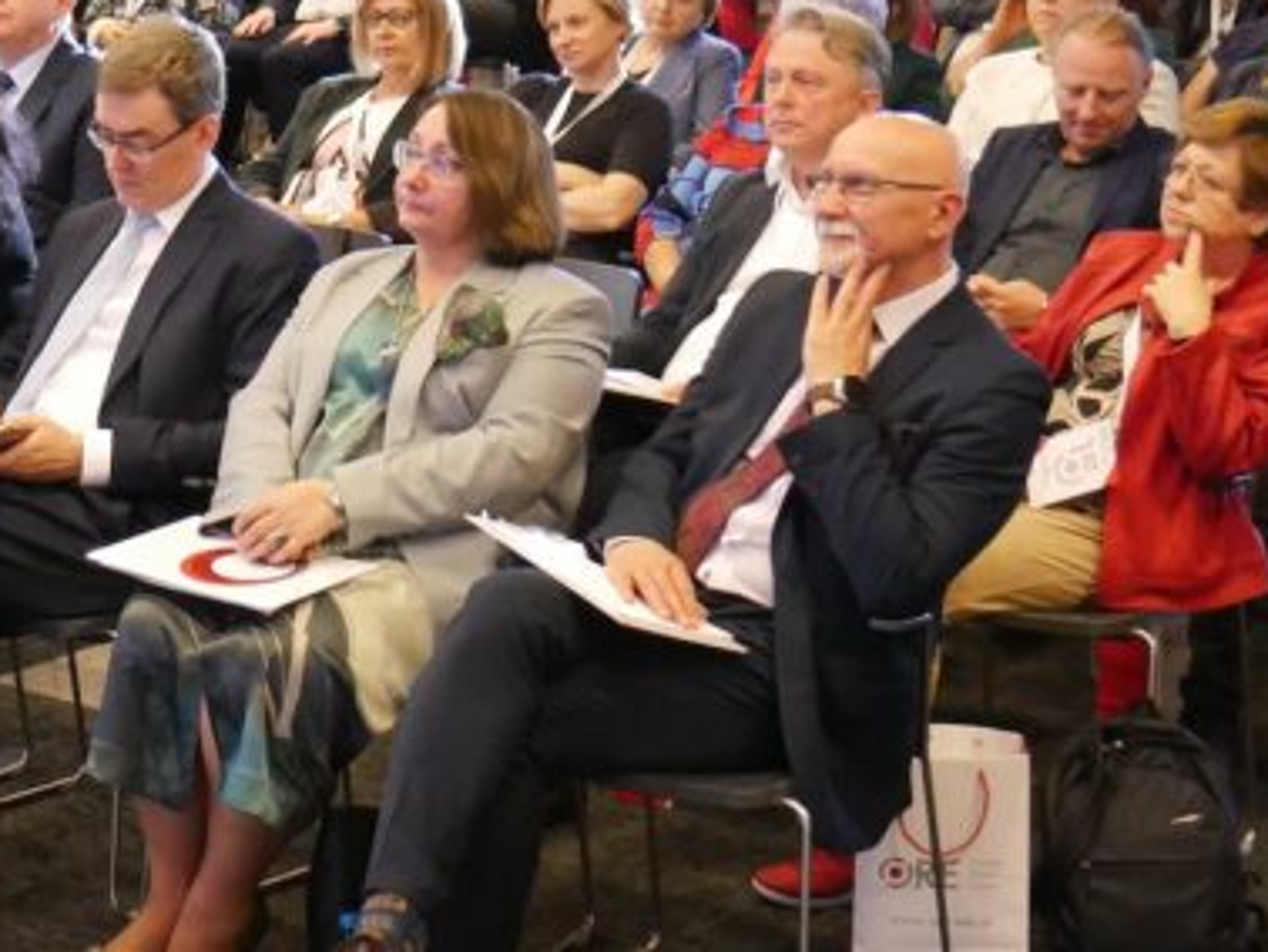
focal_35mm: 92
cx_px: 17
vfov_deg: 15.9
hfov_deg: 20.6
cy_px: 149
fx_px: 3372
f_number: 4
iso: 3200
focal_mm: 17
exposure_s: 1/40
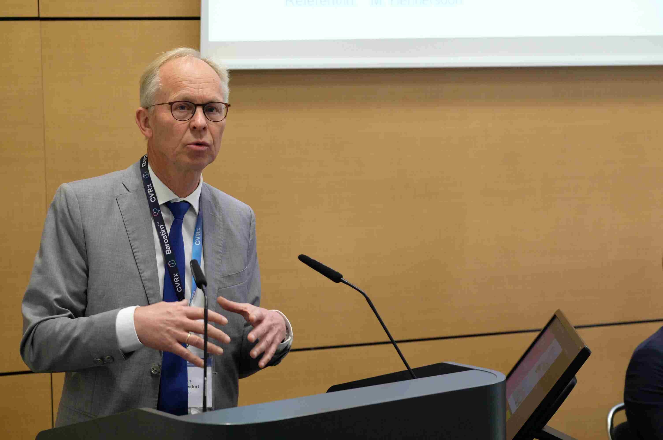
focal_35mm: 88
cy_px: 220
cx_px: 332
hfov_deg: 23.1
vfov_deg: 15.5
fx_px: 1619
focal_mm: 58.7
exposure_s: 1/125
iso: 1250
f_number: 2.8
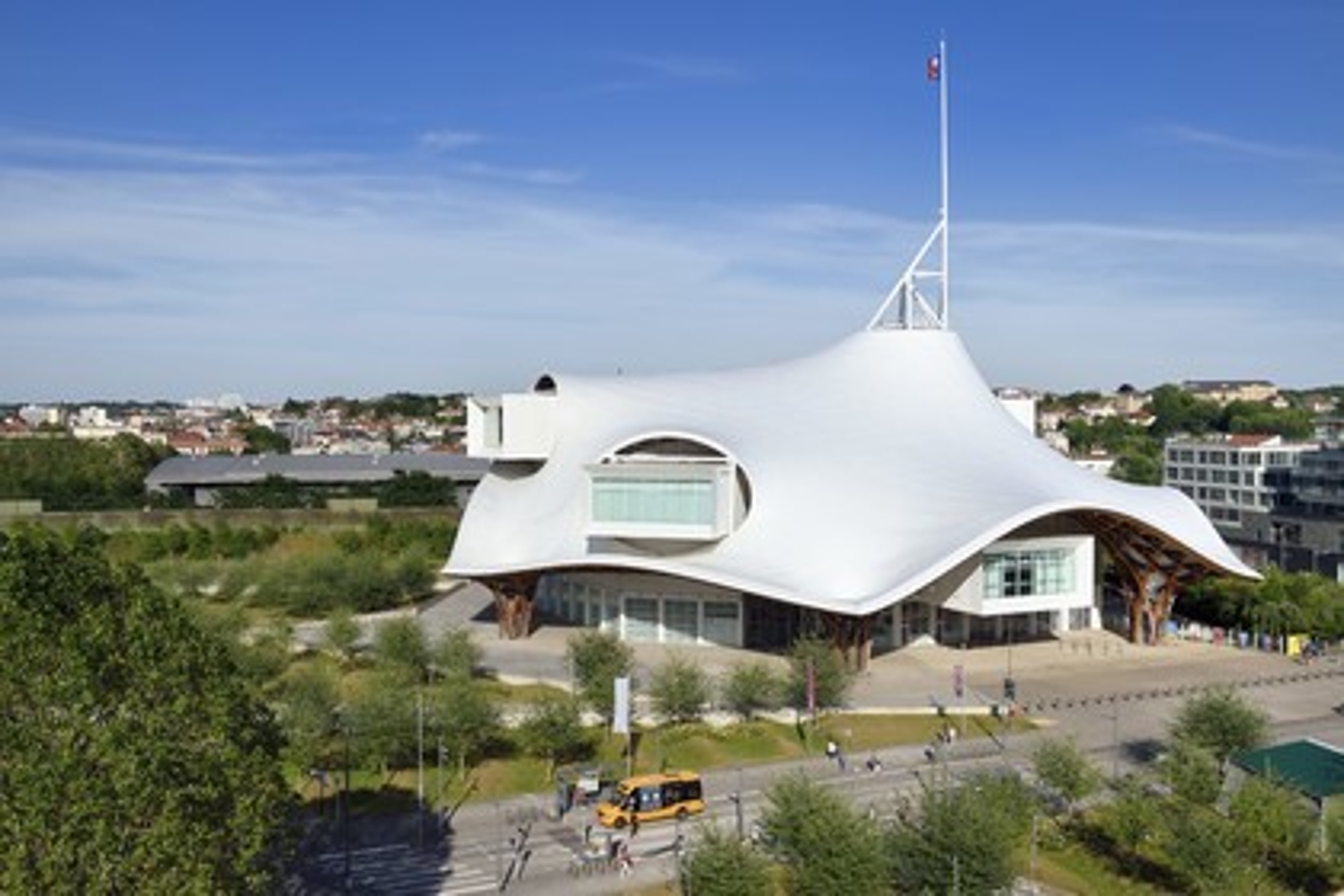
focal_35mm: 34
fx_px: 1269
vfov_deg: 38.9
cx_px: 672
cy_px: 448
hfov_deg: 55.8
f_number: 11
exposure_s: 1/500
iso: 200
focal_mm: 34
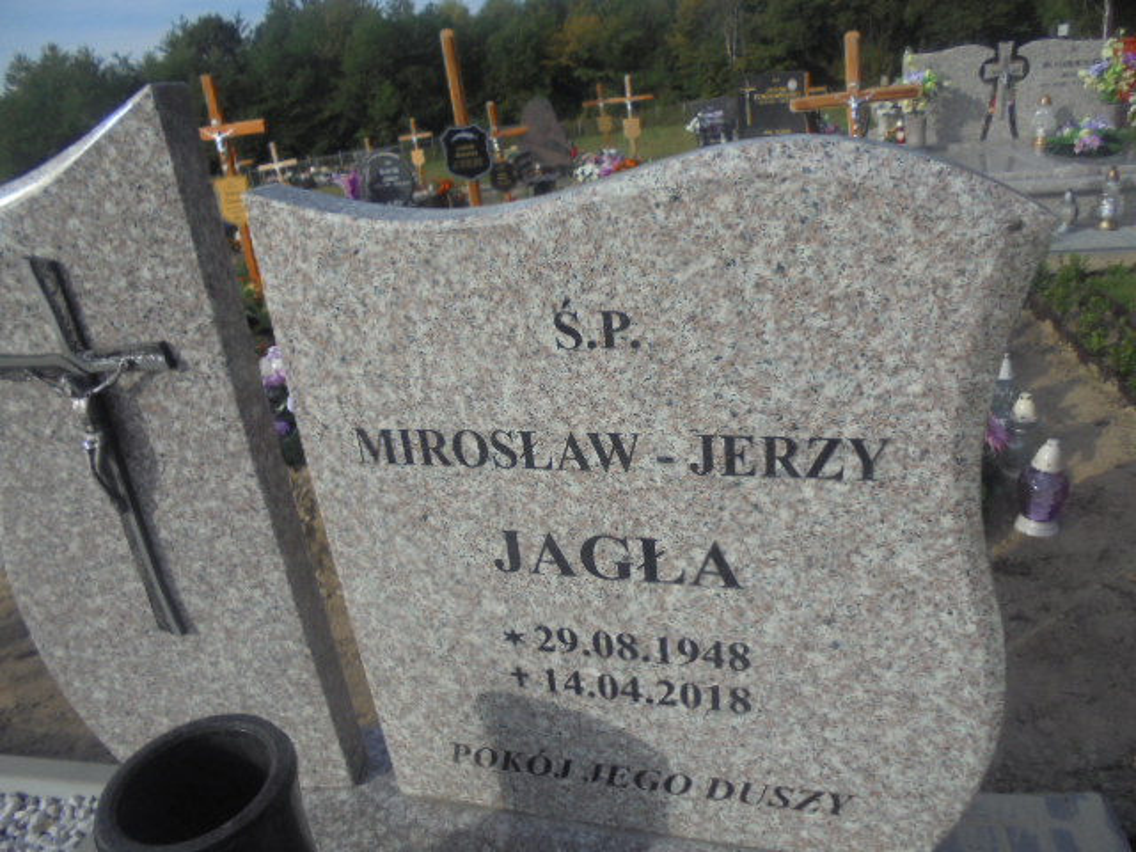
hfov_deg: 67.3
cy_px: 426
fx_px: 853
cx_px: 568
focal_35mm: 26
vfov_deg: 53.1
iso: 100
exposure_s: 1/125
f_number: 11.5
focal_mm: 4.6
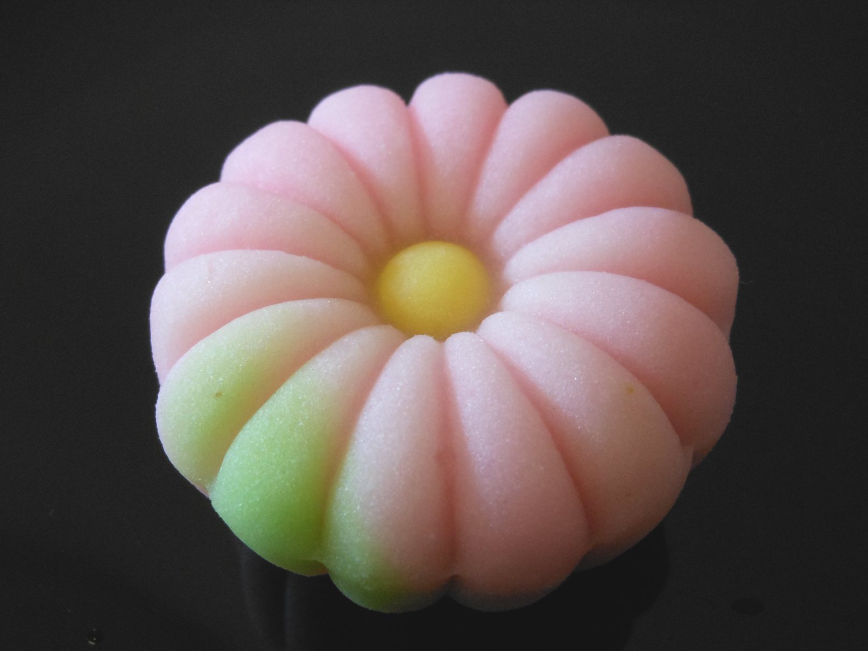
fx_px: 978
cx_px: 434
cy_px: 326
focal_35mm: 39
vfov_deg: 36.8
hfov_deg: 47.9
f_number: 4.3
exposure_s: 1/30
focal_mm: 6.9
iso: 320
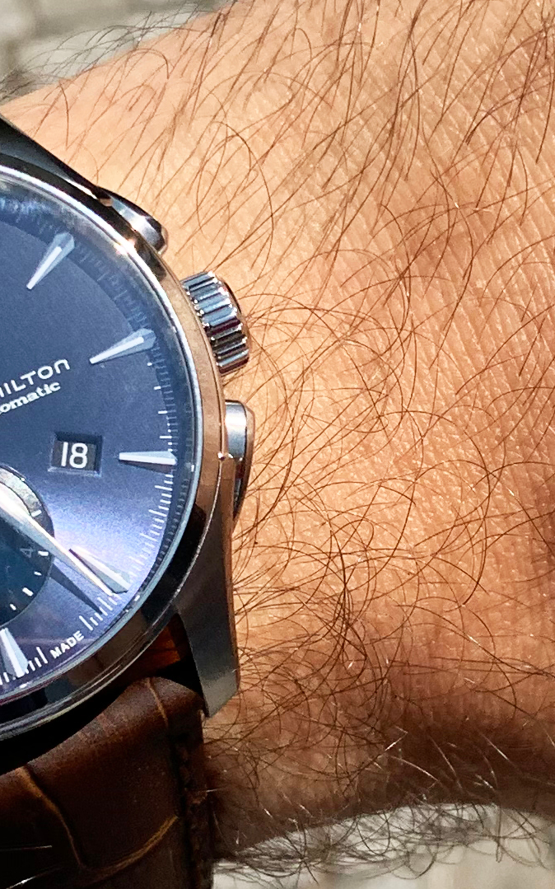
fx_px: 2494
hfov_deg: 12.7
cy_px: 346
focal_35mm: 103
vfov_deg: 20.2
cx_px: 364
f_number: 1.8
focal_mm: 4.25
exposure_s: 1/2915
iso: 25
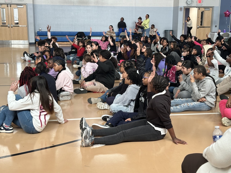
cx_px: 116
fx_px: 320
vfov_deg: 30.3
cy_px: 86
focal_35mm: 48
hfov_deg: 39.7
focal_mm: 6.86
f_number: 1.78
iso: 160
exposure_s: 1/60
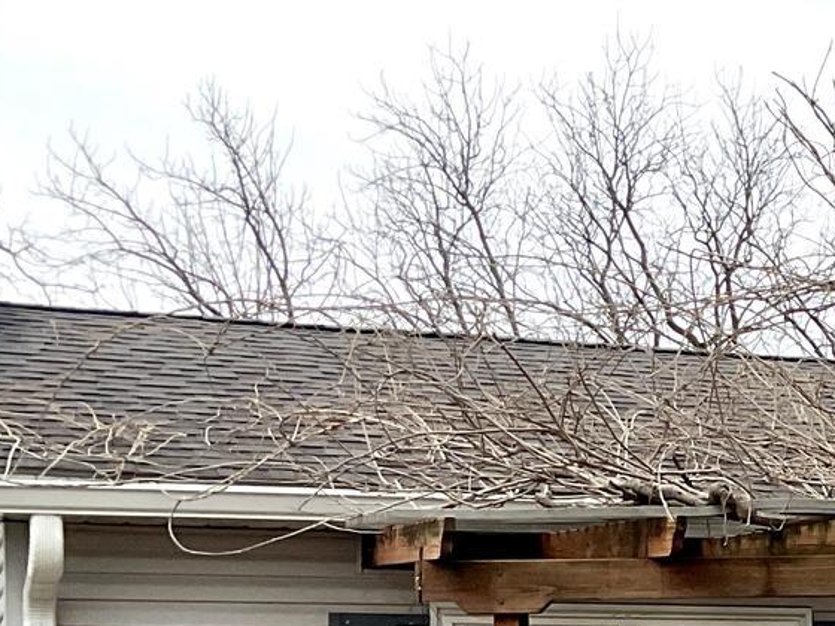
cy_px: 692
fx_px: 2557
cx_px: 1269
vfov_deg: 13.7
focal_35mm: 106
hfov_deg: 16.8
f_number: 1.8
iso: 16
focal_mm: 3
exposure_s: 1/842
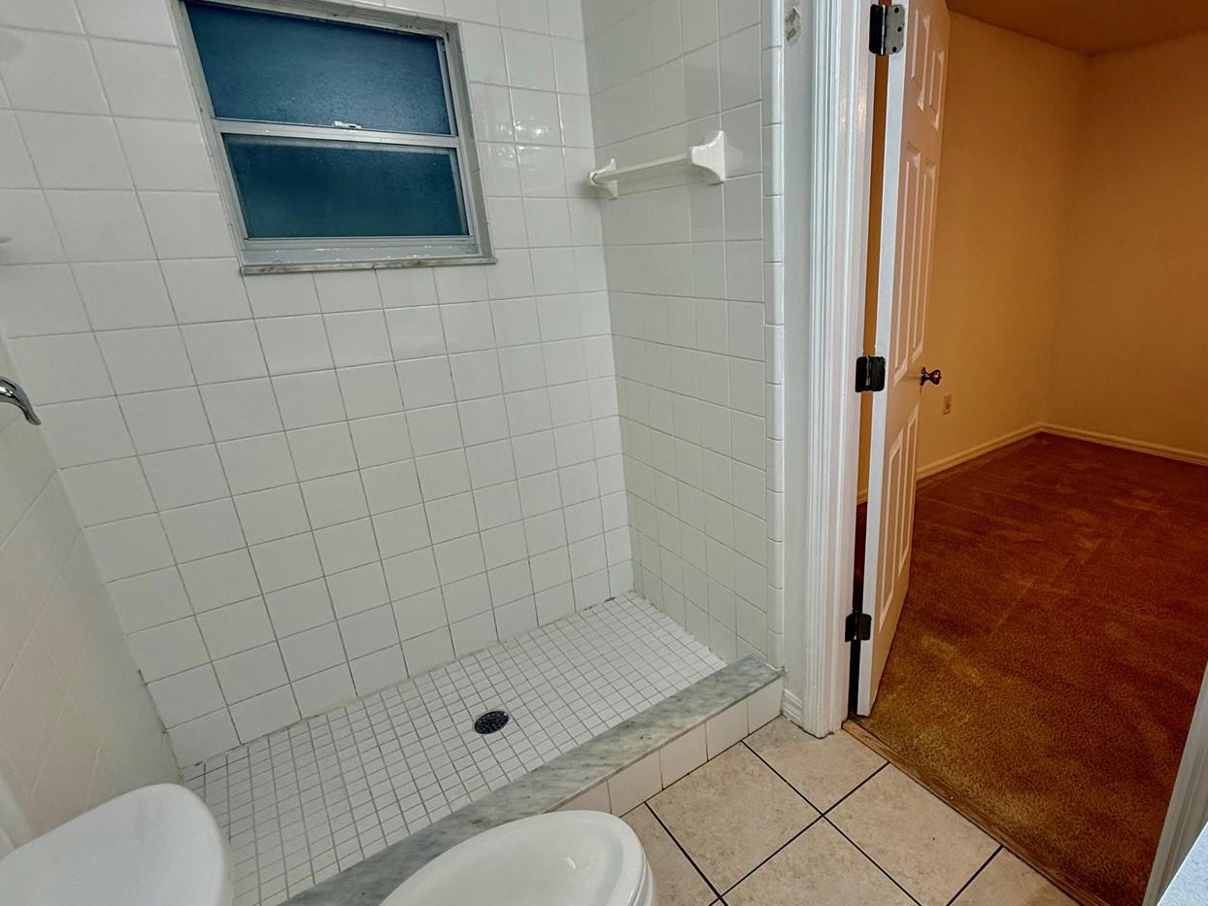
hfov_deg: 86.7
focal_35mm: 18
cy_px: 457
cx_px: 721
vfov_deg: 71.6
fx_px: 628
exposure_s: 1/120
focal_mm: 2.22
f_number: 2.2
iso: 160
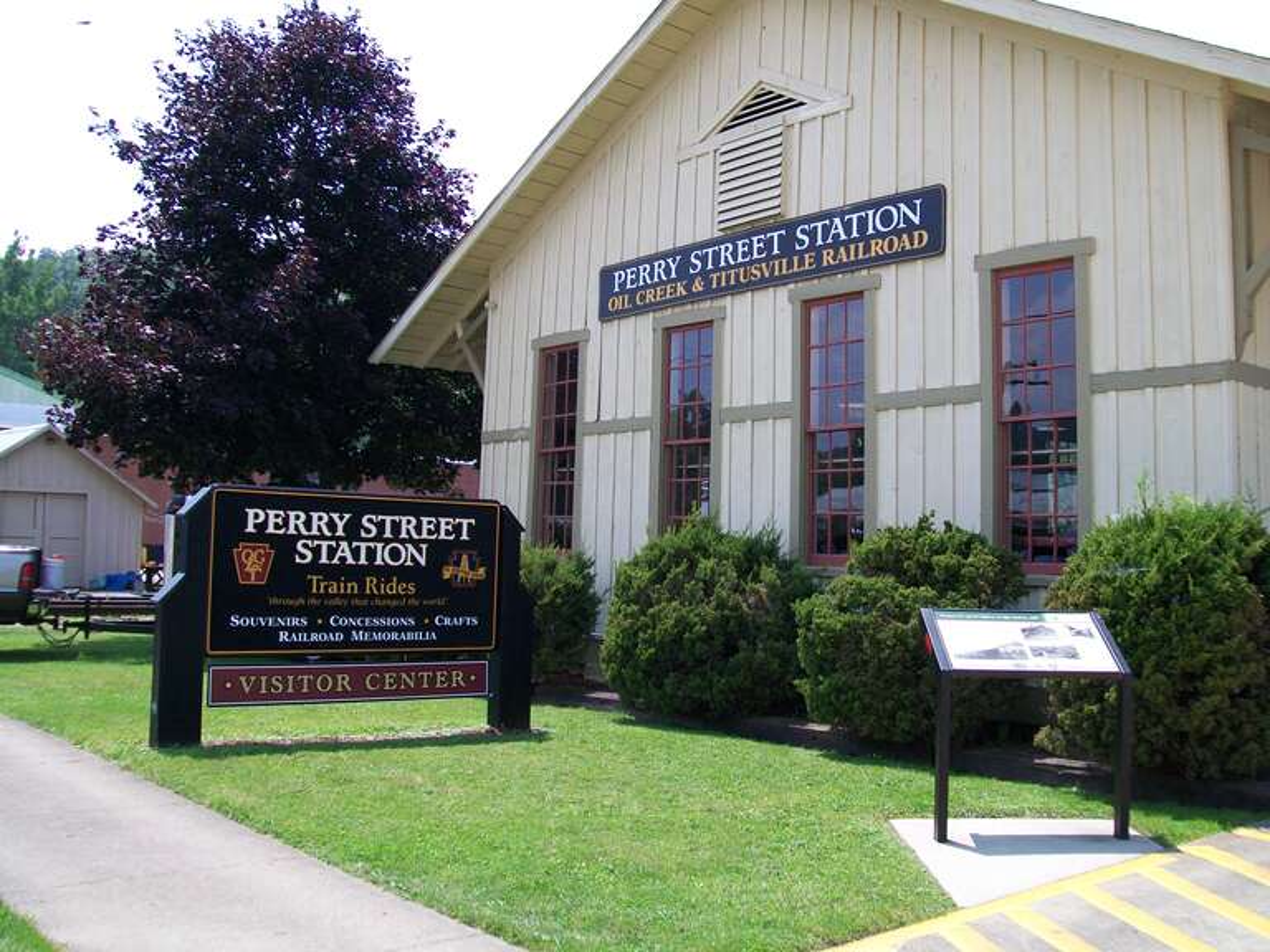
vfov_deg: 39.7
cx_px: 635
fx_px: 1321
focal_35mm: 36
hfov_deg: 51.4
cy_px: 476
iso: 64
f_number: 2.7
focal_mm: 6
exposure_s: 1/640
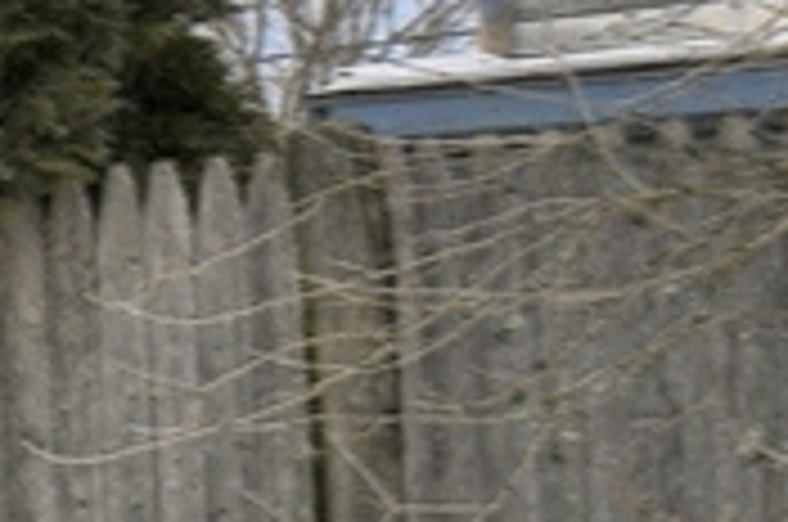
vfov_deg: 15.4
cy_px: 335
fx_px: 1923
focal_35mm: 88
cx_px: -1409
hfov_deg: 12.6
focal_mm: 10
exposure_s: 1/125
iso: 100
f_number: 8
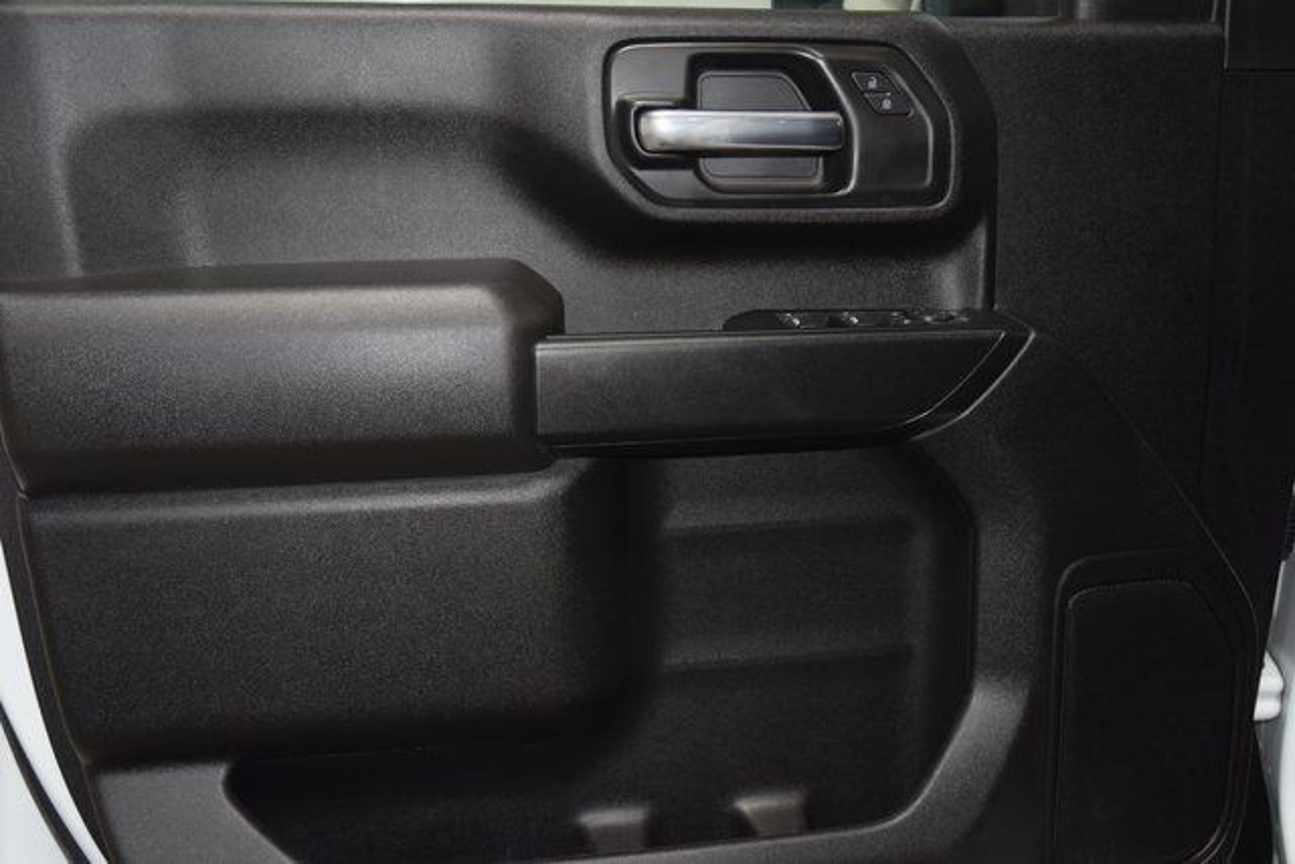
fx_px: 1295
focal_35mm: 36
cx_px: 648
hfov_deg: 53.1
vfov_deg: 36.9
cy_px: 432
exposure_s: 1/125
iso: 1800
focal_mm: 24
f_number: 3.8
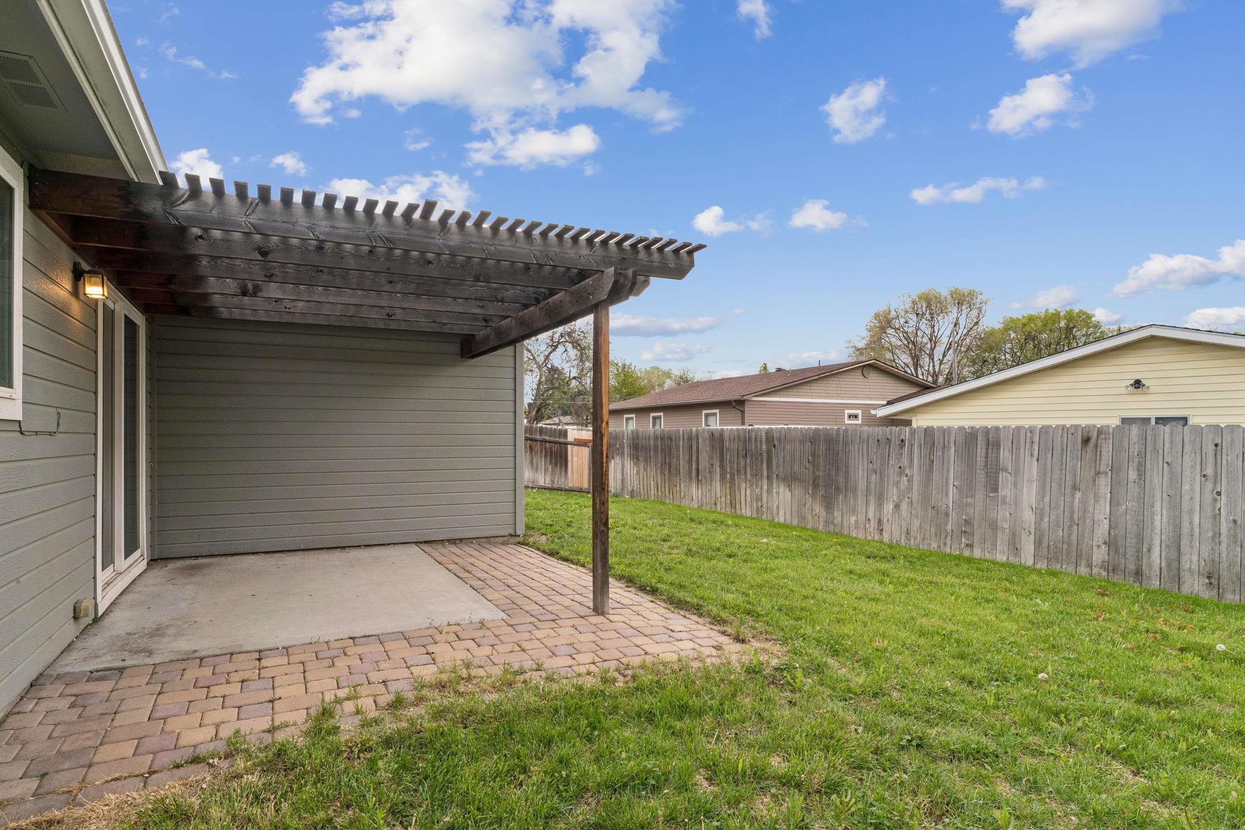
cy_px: 440
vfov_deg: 65.4
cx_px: 549
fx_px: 646
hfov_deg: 87.5
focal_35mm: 19
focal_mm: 16.6
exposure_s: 1/100
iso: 400
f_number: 13
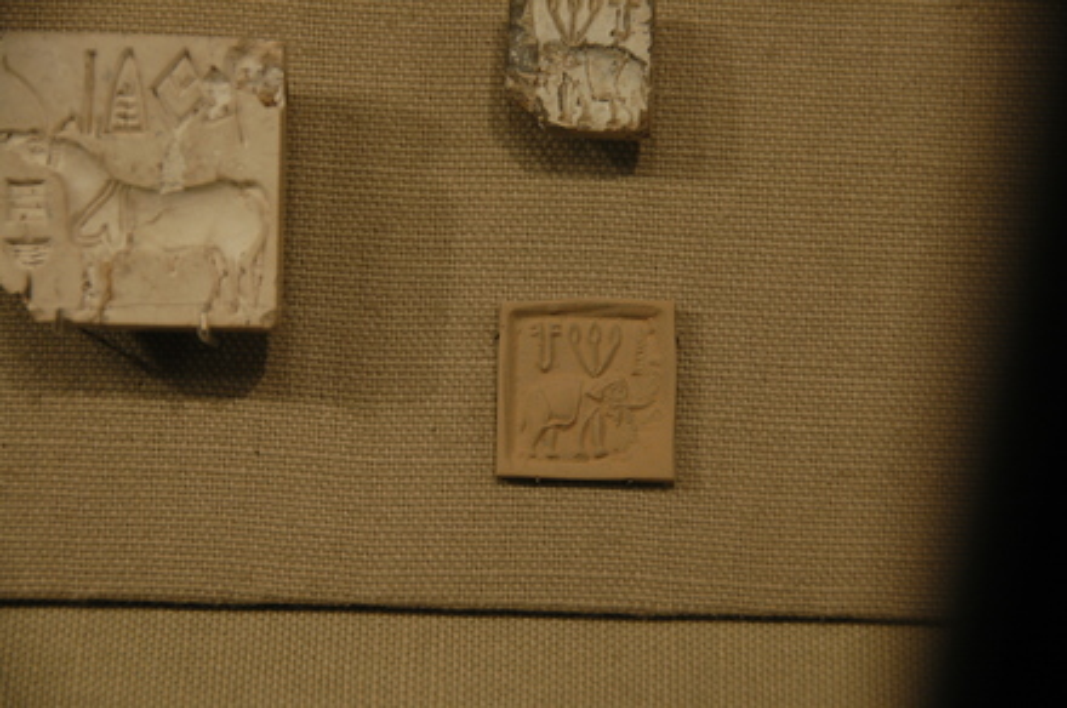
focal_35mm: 158
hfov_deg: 13.1
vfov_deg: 8.7
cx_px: 534
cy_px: 354
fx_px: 4661
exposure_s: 1/25
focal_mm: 105
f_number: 5.6
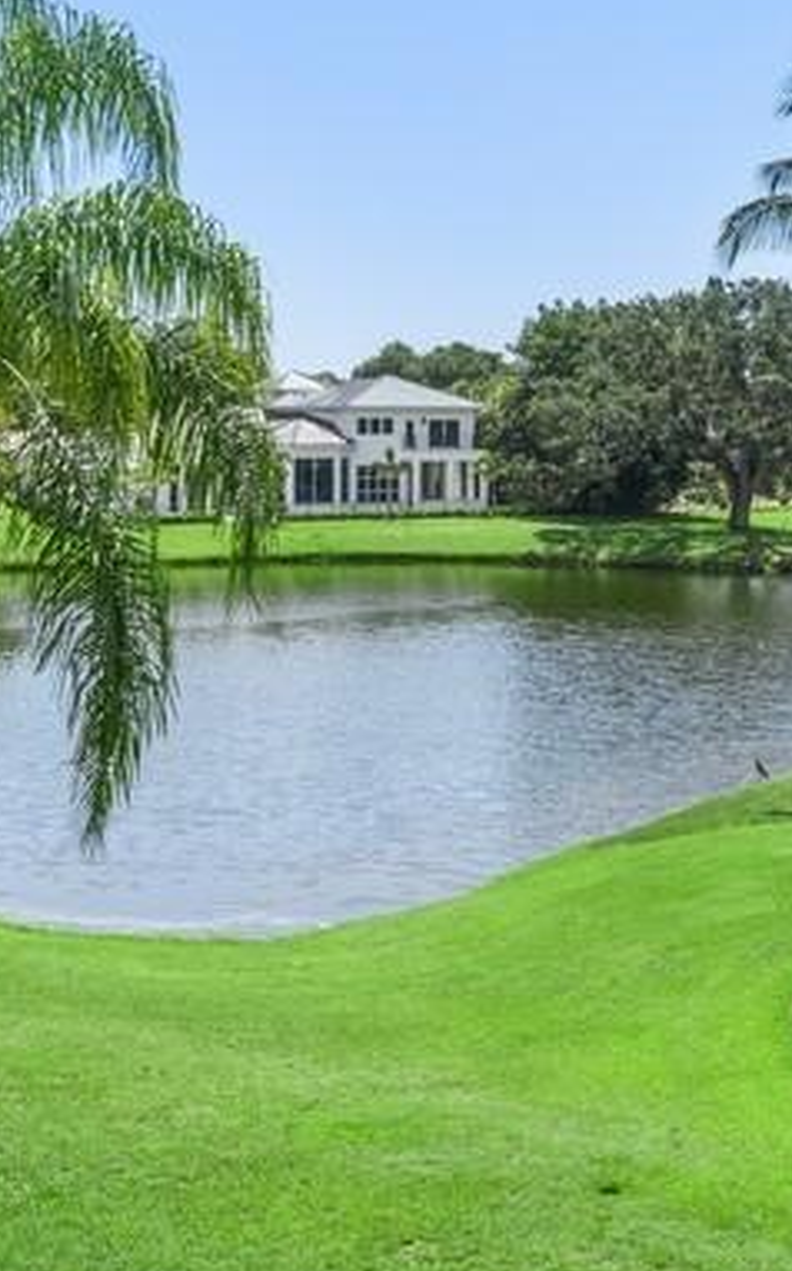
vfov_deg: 32.9
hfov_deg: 20.9
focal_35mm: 62
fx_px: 2146
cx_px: 453
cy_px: 499
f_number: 8
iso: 250
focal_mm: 29
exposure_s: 1/640
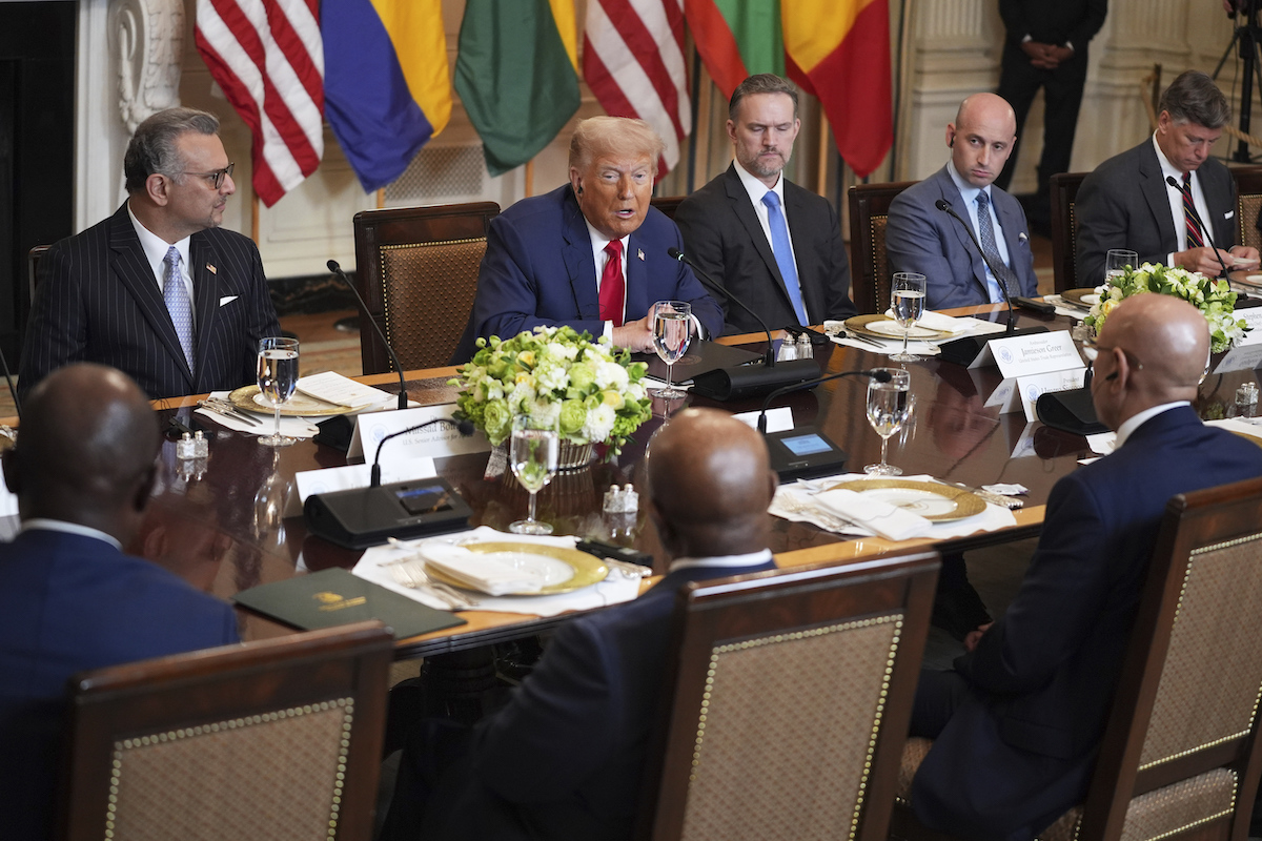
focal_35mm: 70
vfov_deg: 19.5
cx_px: 631
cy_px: 420
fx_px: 2454
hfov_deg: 28.8
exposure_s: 1/160
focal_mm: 70
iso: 2500
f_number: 2.8
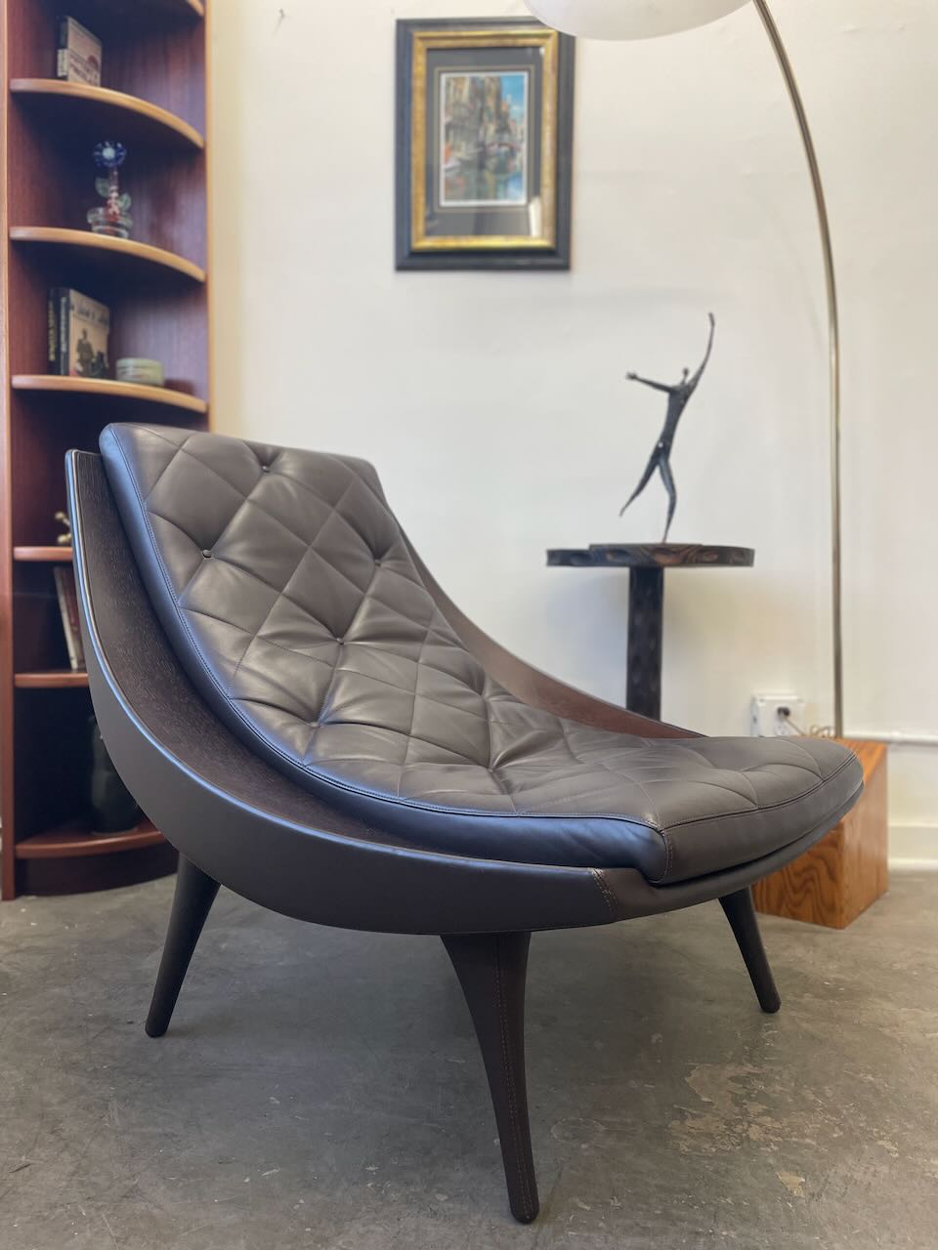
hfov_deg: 53.1
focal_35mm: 26
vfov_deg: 67.3
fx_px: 939
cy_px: 625
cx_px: 469
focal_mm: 4.2
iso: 80
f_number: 1.6
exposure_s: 1/60
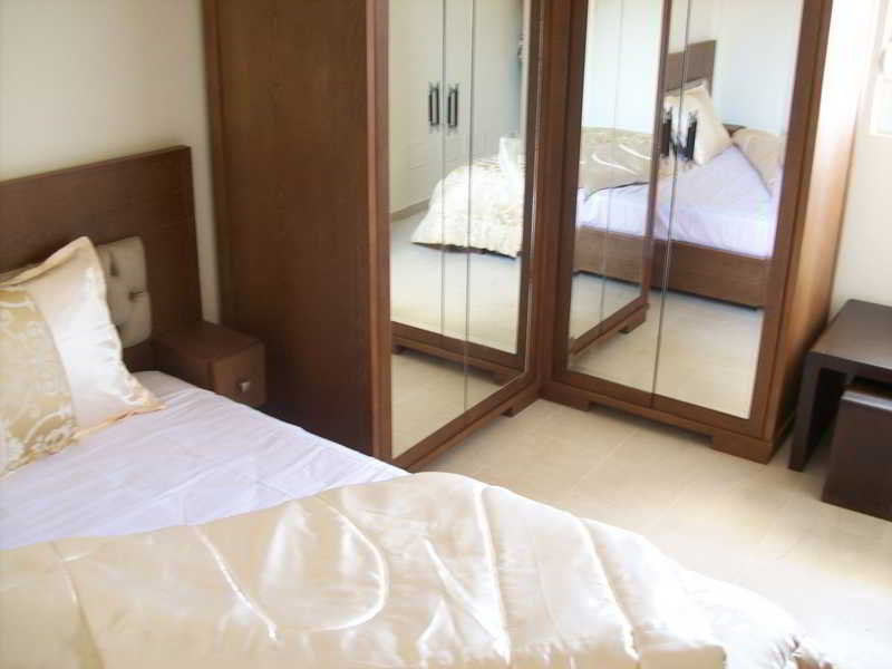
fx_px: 928
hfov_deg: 51.4
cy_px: 334
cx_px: 446
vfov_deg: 39.7
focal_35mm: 36
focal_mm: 6
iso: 80
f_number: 2.7
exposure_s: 1/5.8
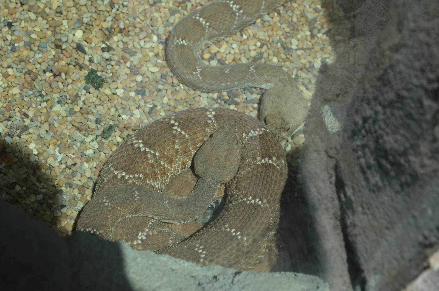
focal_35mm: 82
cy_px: 146
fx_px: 1004
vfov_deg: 16.5
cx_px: 220
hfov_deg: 24.7
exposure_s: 1/250
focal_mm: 55
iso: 200
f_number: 8
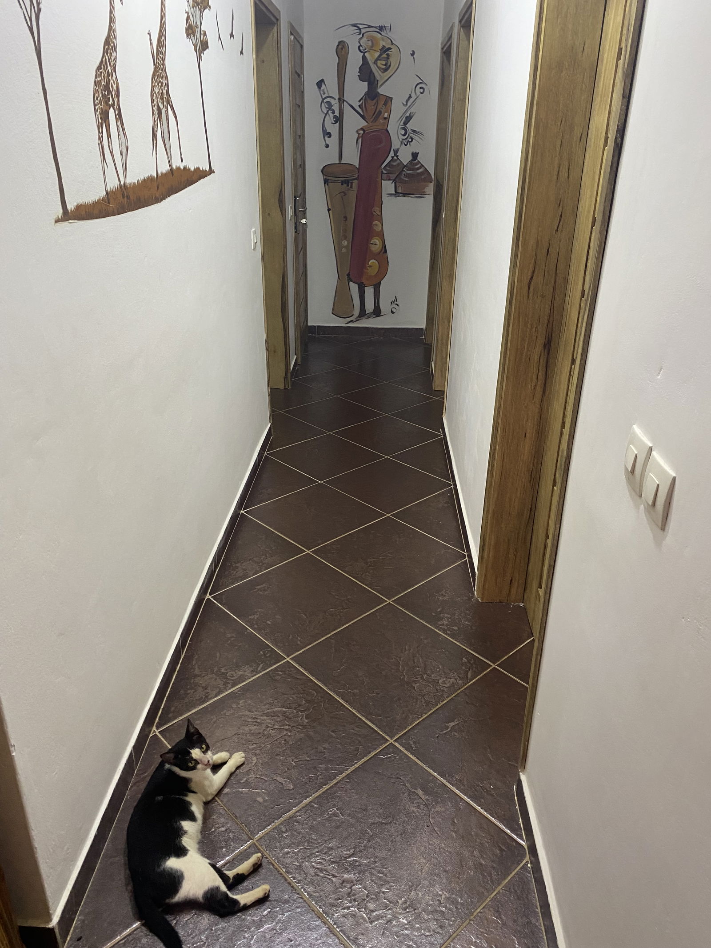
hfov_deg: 53.1
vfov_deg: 67.3
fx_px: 712
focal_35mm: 26
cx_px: 356
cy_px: 474
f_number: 1.8
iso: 200
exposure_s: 1/50
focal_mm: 4.25
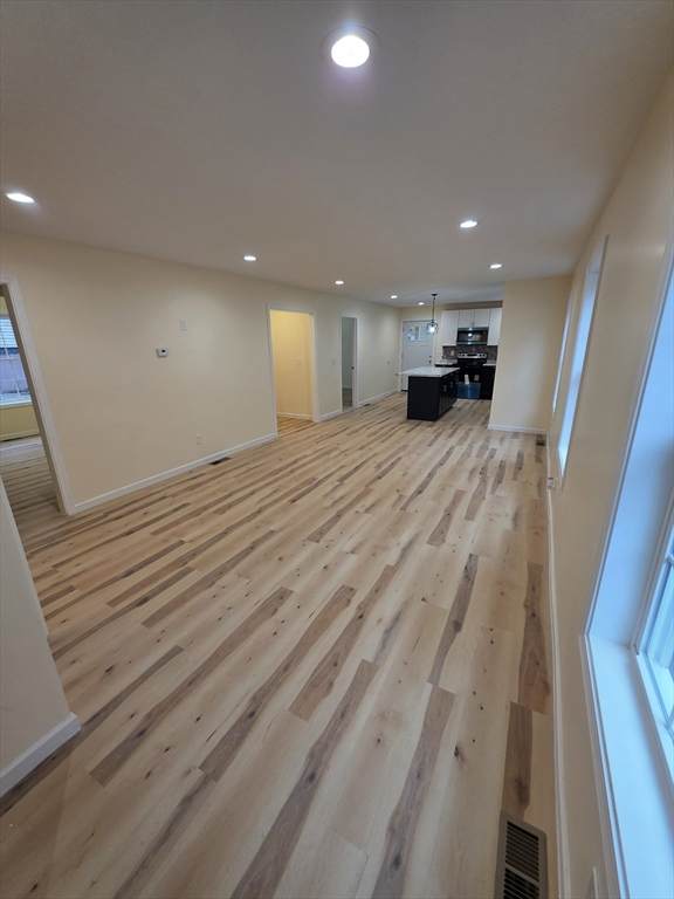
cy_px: 450
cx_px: 337
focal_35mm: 13
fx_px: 337
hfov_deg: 89.9
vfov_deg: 106.2
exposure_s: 1/120
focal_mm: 2.2
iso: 200
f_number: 1.9
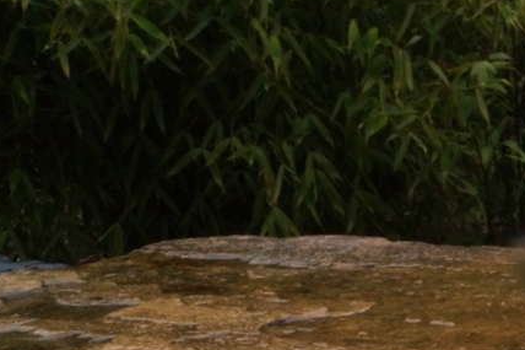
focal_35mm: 89
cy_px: 441
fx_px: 1297
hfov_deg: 20.9
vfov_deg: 14.7
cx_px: 680
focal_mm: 22
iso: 500
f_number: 25
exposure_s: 1/60
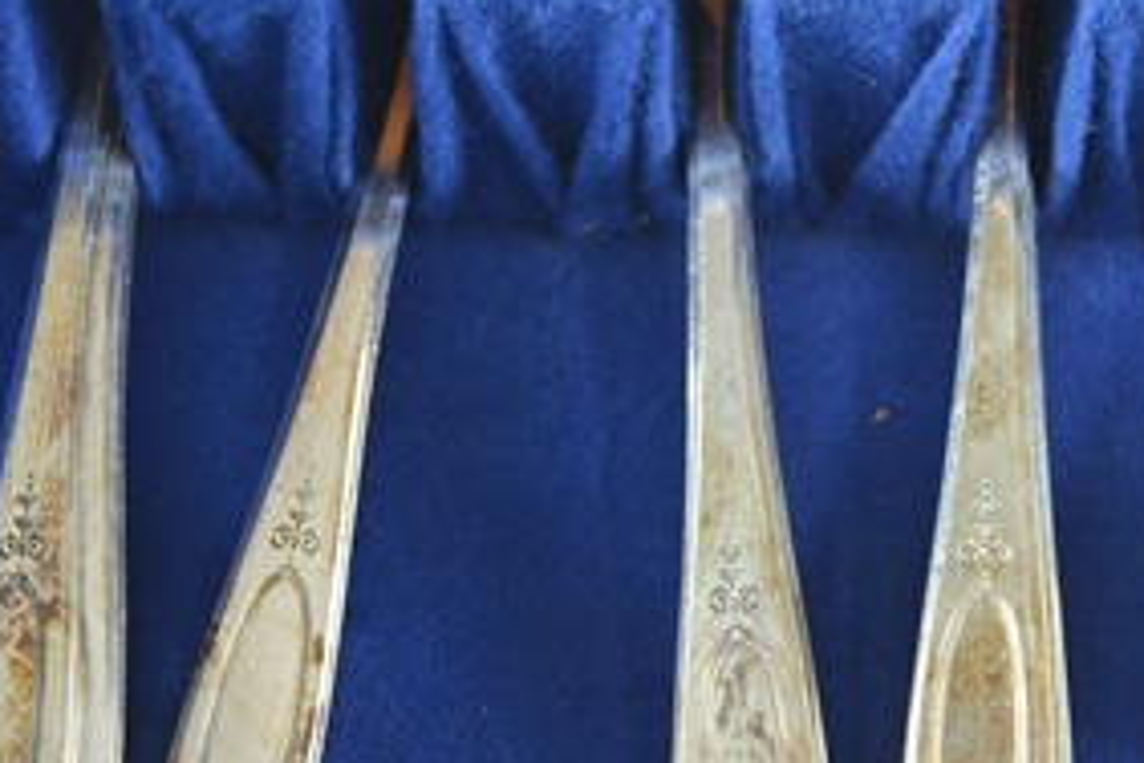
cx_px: 535
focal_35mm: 83
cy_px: 219
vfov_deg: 16.4
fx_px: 2637
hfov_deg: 24.5
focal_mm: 26
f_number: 4.2
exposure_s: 1/60
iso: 720
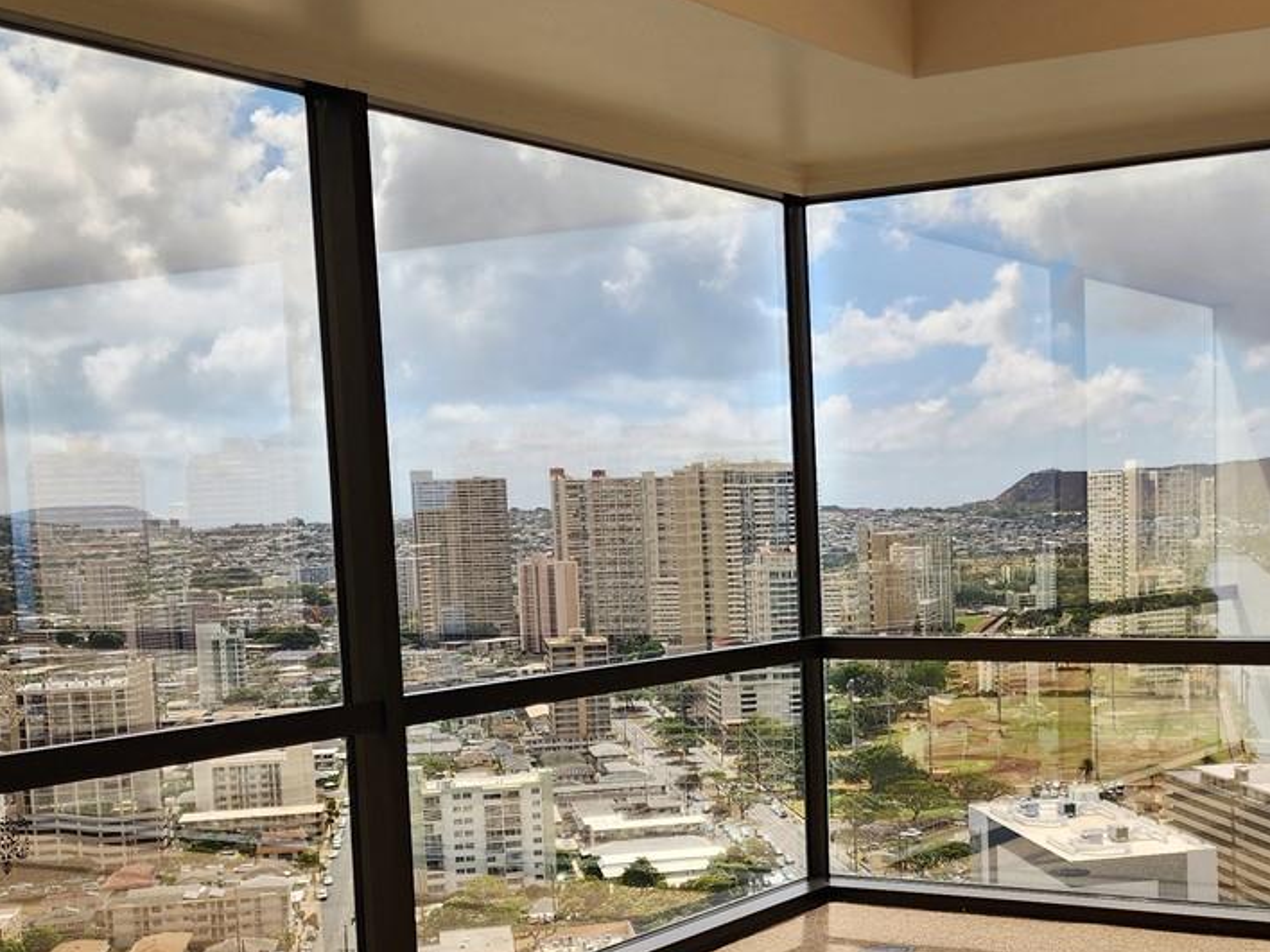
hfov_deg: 35.9
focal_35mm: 52
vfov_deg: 27.8
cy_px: 667
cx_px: 972
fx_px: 1908
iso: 12
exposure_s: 1/180
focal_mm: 6.4
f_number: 1.8
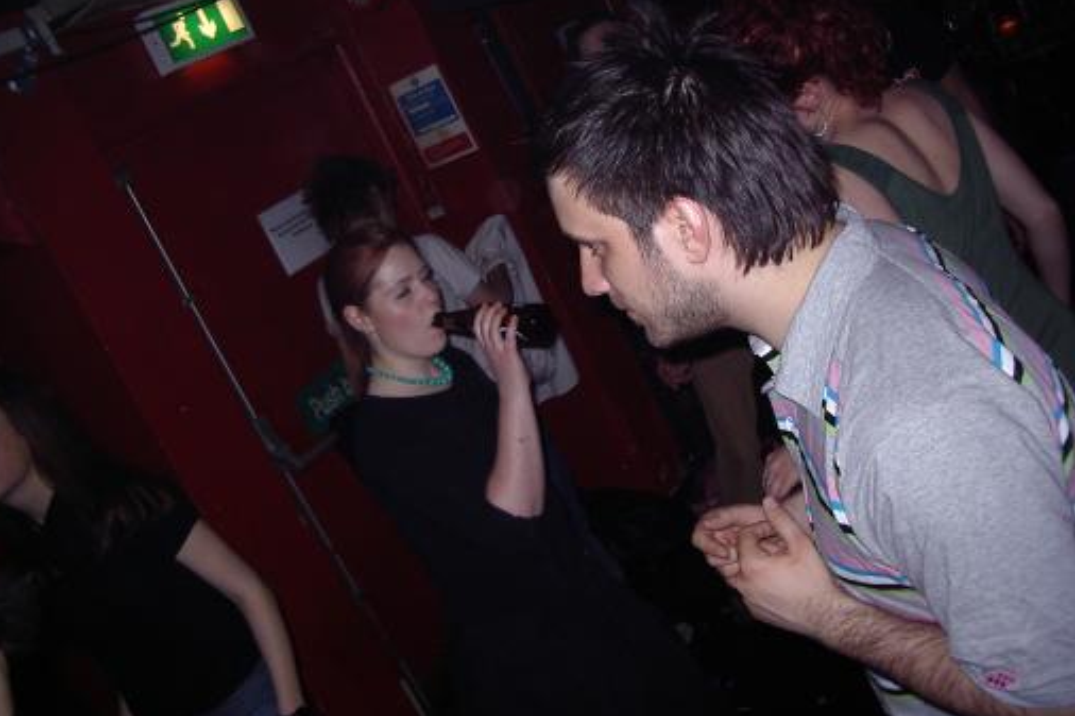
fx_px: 1194
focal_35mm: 40
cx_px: 533
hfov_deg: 48.5
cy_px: 317
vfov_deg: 33.3
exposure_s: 1/60
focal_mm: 5.8
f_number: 2.6
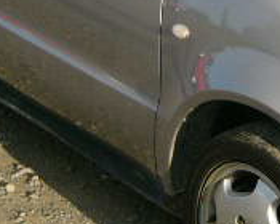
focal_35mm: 125
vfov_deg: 12.2
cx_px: 275
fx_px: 1036
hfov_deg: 15.1
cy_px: -10
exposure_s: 1/500
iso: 50
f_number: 2.8
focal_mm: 5.8
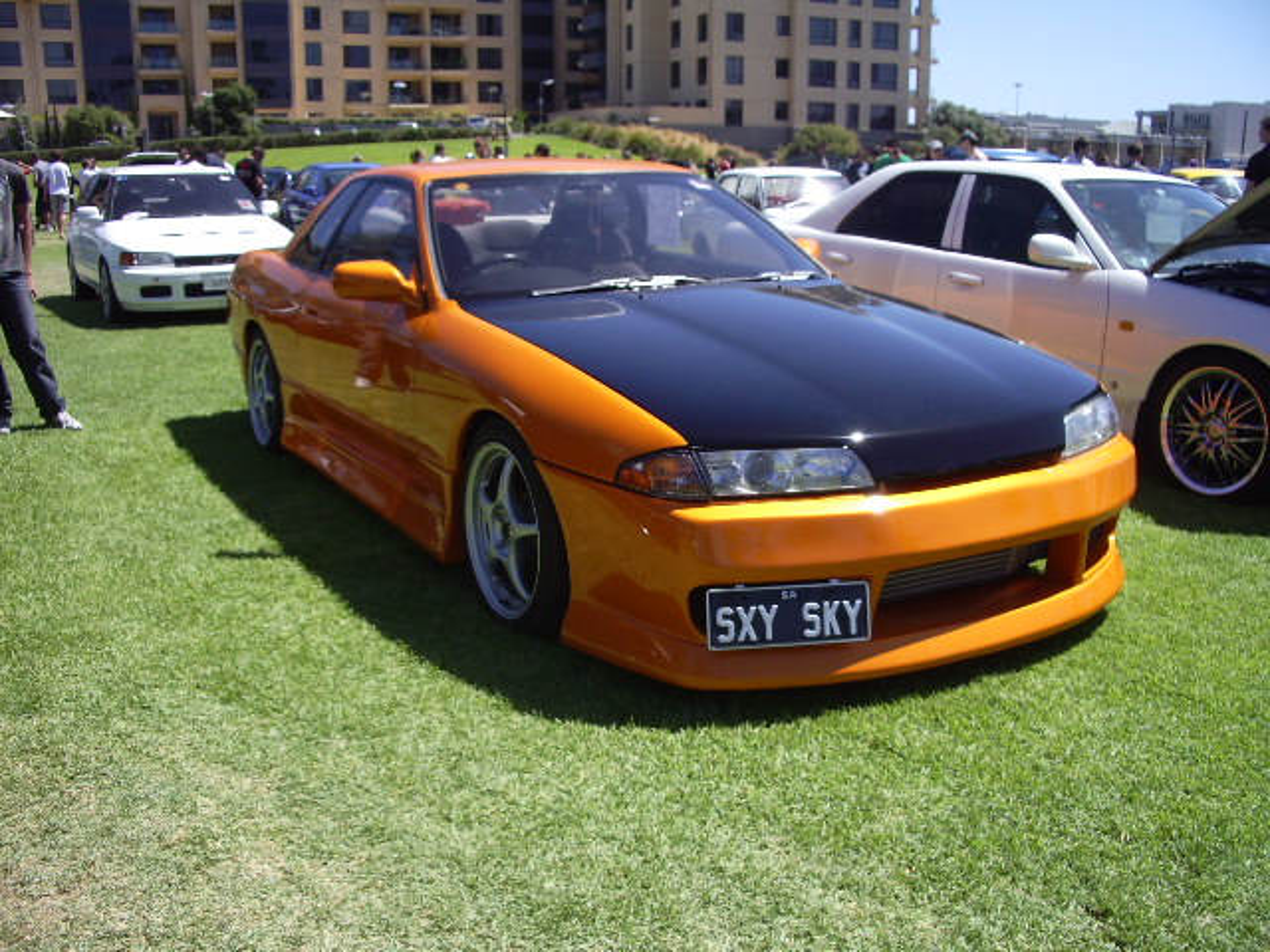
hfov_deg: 52.6
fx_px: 1284
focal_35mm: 35
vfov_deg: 40.7
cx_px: 635
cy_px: 476
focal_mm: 5.8
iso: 80
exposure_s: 1/500
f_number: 4.3
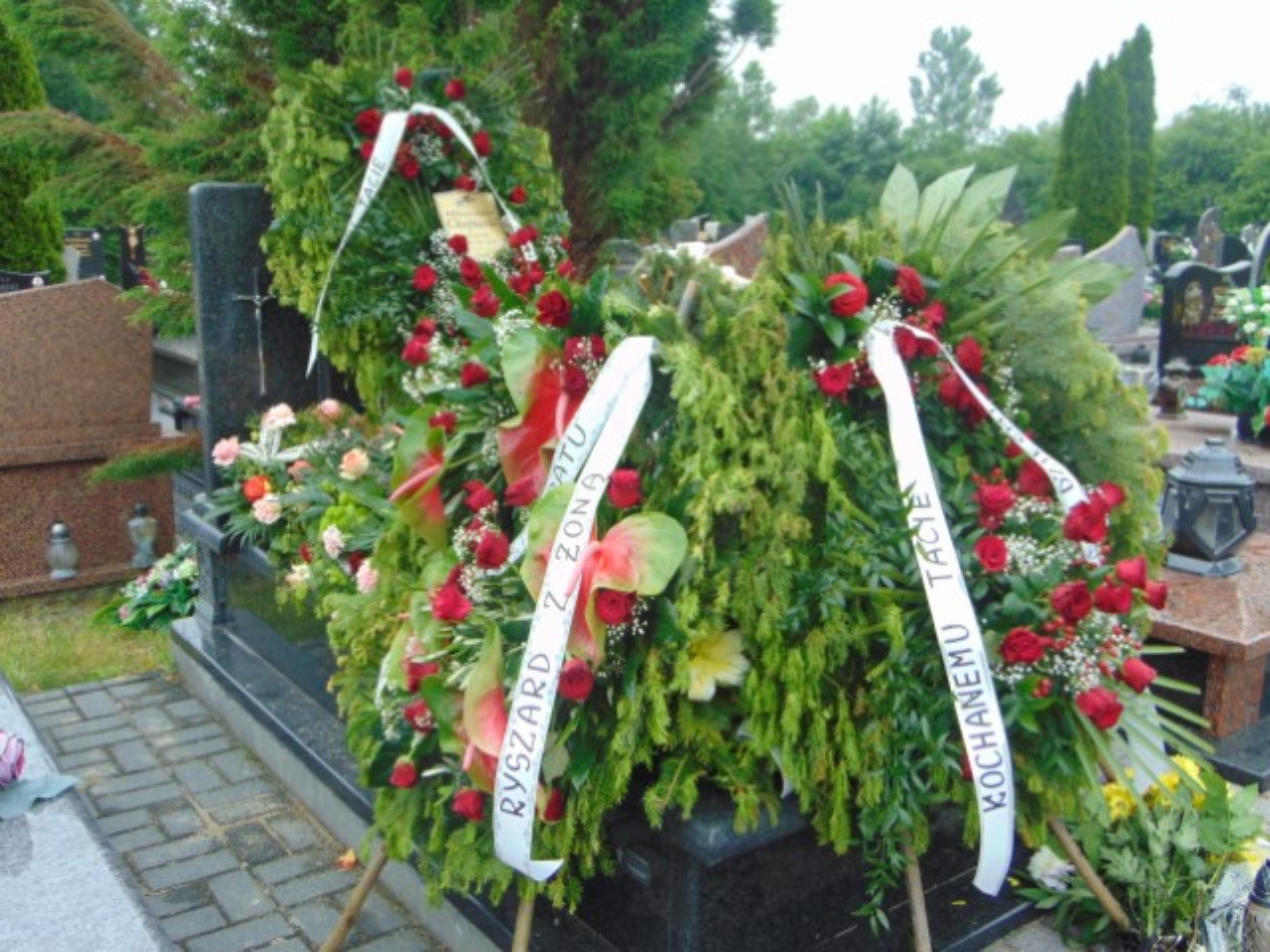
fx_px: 1211
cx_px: 635
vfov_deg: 42.9
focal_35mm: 33
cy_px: 476
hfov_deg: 55.4
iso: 80
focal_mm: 5.8
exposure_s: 1/160
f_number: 3.2
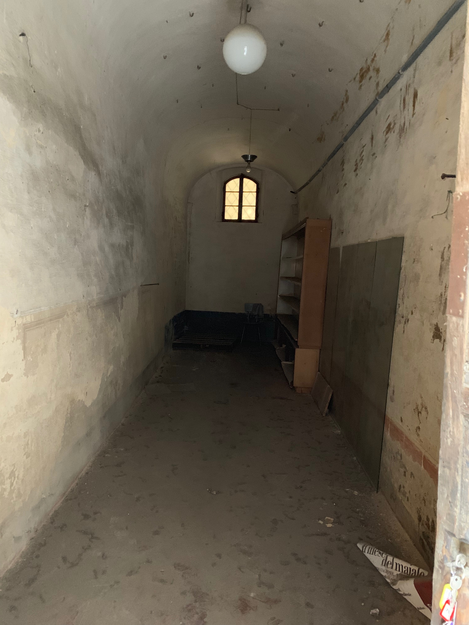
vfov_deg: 67.3
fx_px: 470
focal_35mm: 26
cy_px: 312
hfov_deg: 53.1
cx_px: 234
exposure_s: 1/25
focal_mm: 4.25
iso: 800
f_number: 1.8
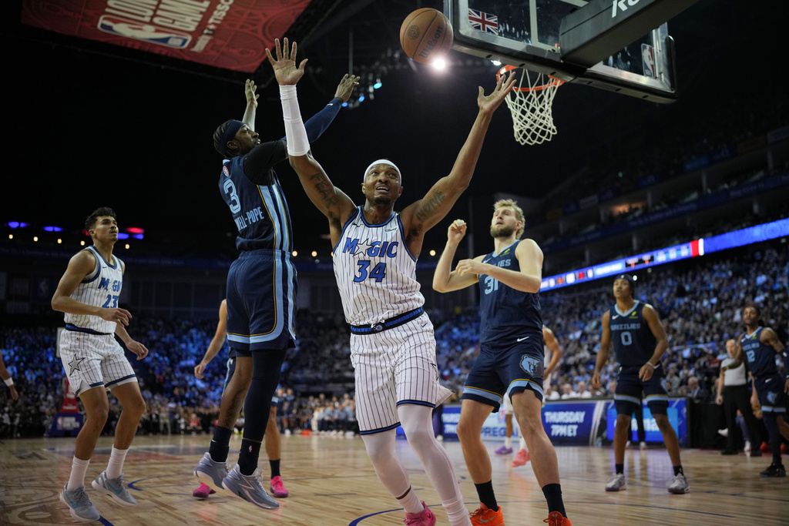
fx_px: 767
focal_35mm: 35
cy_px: 263
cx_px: 394
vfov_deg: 37.9
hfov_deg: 54.4
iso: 1600
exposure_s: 1/2000
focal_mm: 35
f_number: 1.4
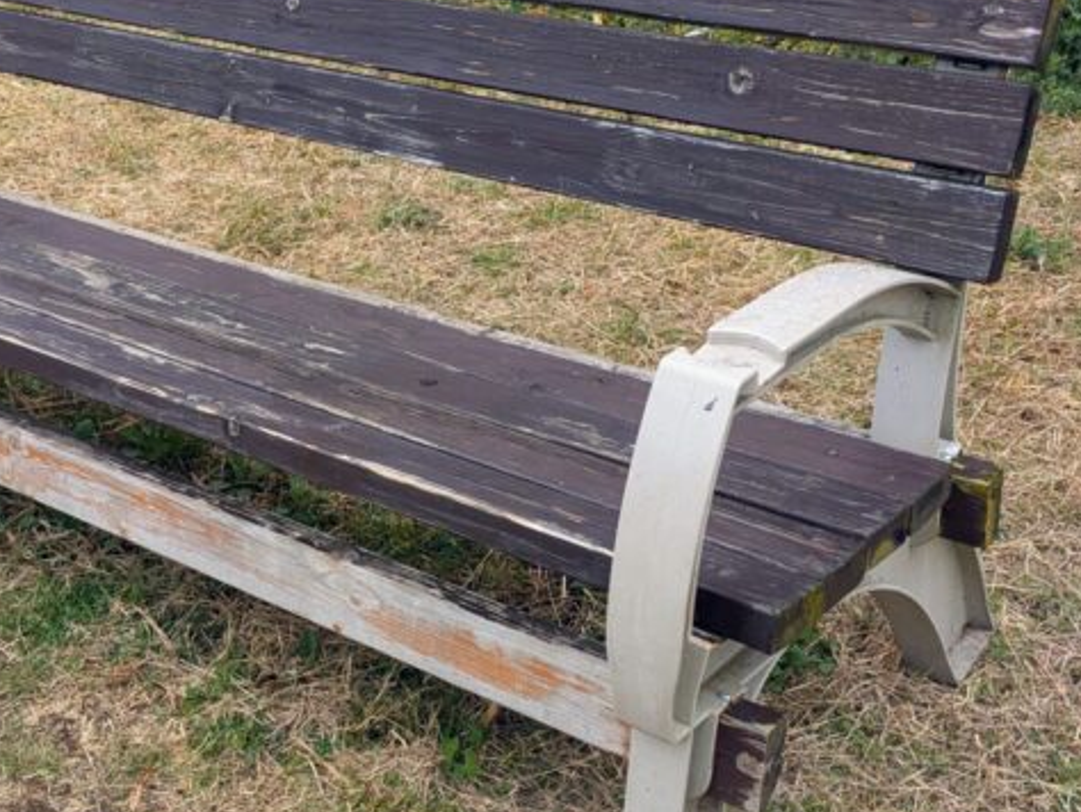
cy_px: 403
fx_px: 1687
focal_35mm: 54
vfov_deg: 27.1
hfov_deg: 34.9
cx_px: 292
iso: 47
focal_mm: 5.43
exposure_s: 1/281
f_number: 1.89
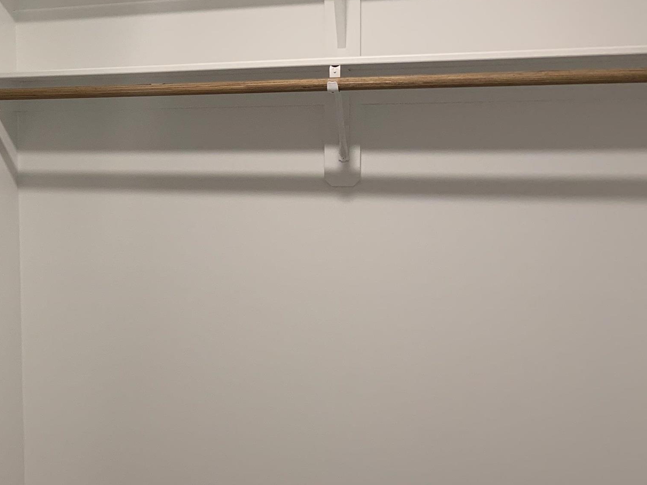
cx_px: -8
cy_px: 160
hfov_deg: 33.0
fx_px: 991
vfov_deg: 27.3
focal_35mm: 53
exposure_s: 1/60
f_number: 1.8
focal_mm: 4.25
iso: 160
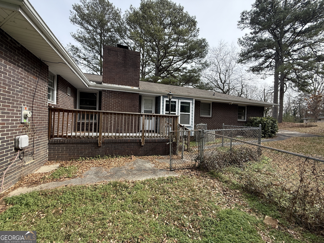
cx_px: 162
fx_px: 131
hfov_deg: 102.1
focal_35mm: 14
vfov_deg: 85.7
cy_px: 122
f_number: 2.2
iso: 64
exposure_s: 1/602
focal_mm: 2.22
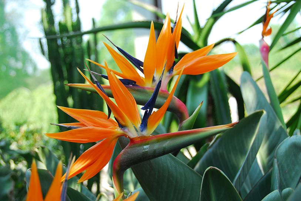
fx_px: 502
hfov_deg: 33.4
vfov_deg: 22.7
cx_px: 150
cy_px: 100
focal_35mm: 60
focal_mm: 40
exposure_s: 1/80
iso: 100
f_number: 4.5
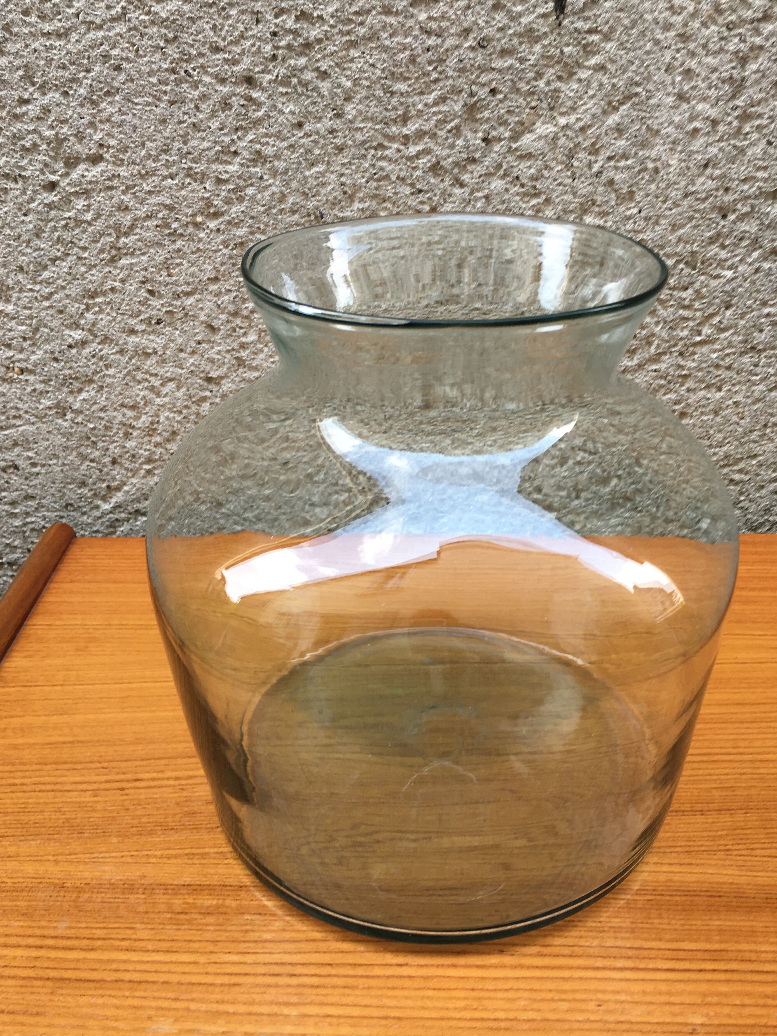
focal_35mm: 33
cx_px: 418
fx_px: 988
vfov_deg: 55.4
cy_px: 525
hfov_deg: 42.9
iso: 25
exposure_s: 1/115
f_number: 2.2
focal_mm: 4.15
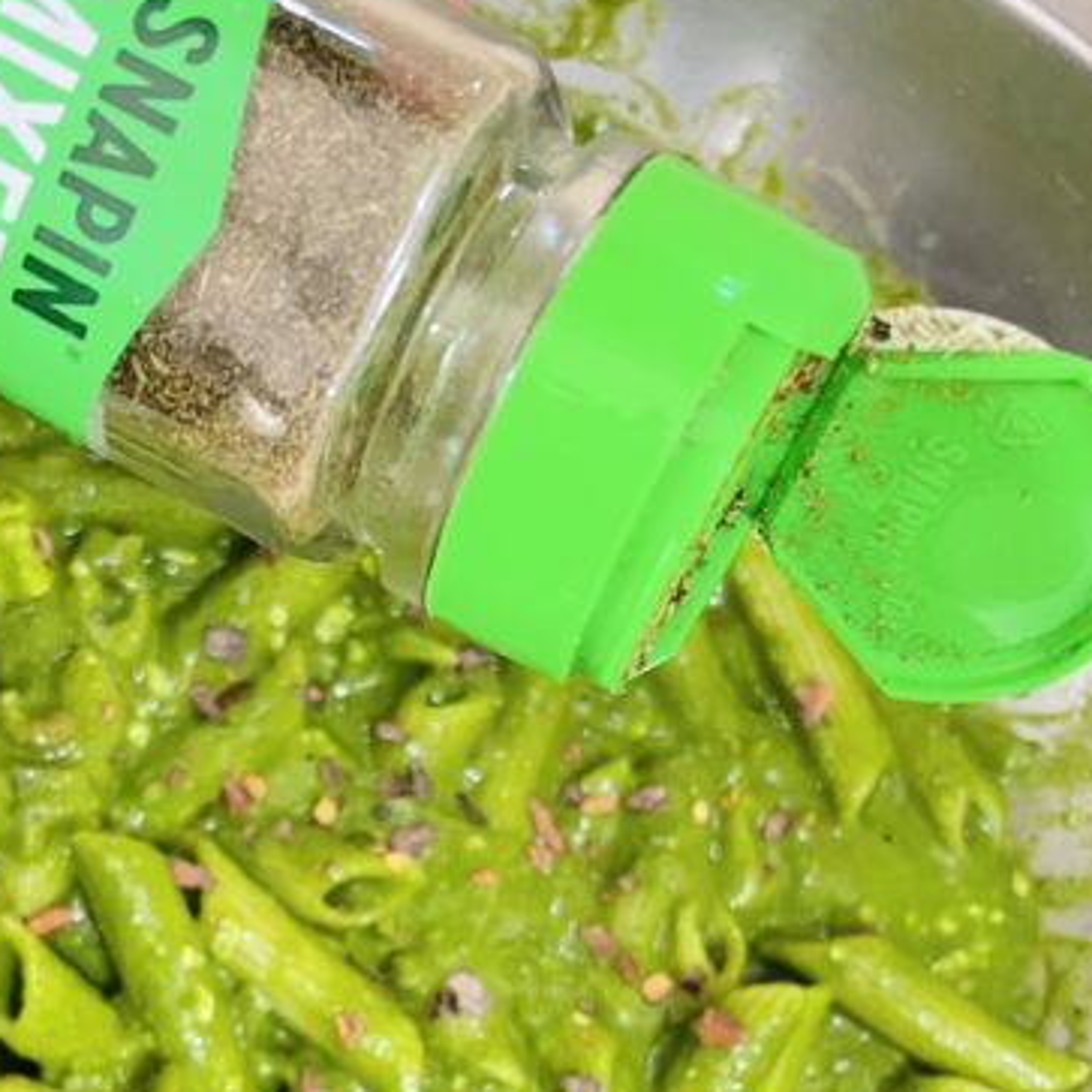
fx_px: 1749
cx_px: 349
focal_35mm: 49
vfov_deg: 33.8
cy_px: 853
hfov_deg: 34.3
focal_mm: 4.2
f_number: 1.6
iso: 250
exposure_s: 1/50
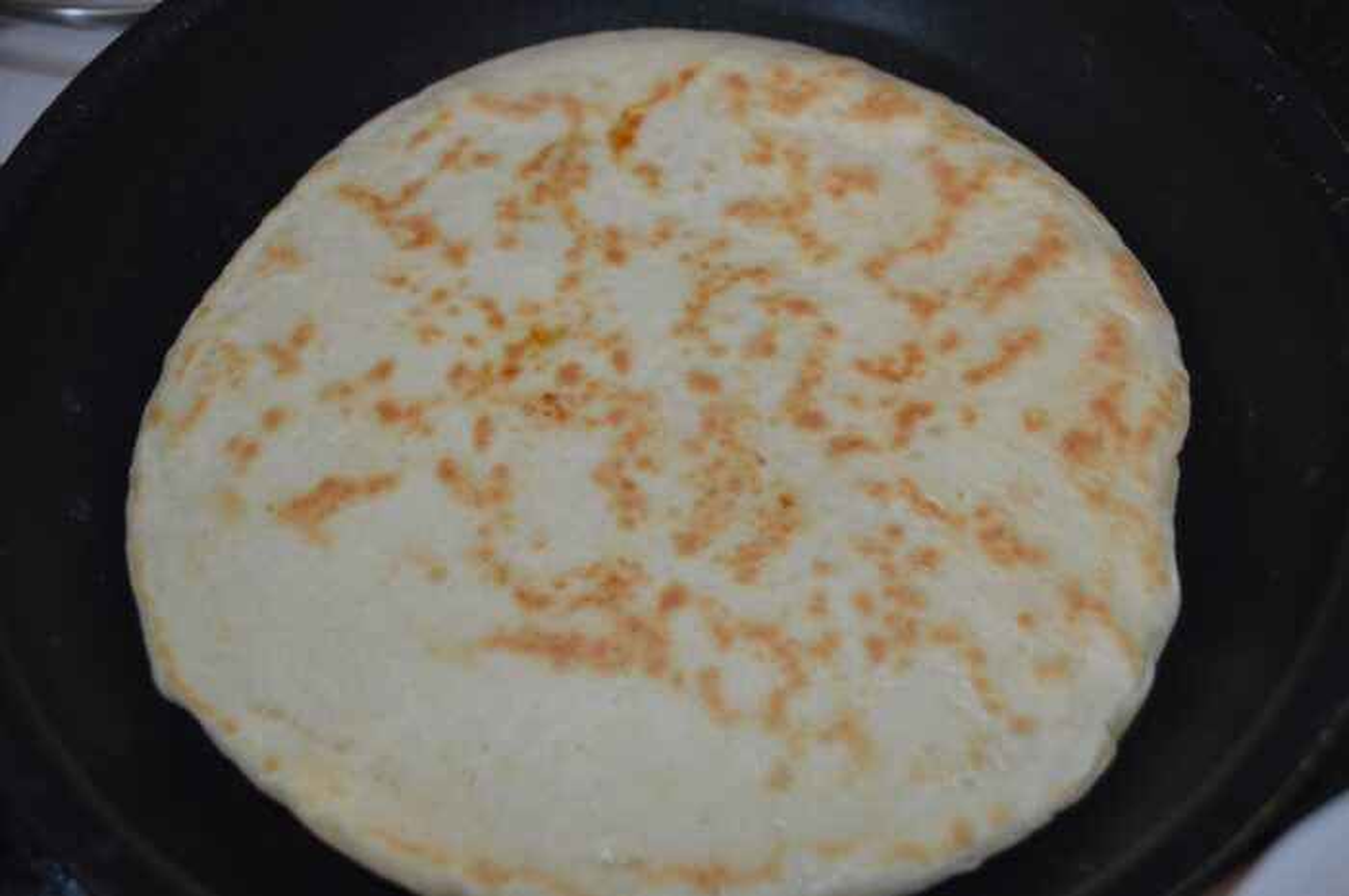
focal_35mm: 36
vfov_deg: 36.8
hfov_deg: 53.2
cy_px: 448
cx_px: 674
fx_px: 1347
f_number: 4
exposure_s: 1/60
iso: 400
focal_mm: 24
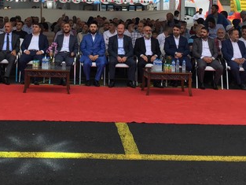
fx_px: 441
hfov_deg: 30.9
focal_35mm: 62
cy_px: 13
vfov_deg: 23.0
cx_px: 79
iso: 32
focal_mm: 4.15
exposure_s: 1/106
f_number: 2.2
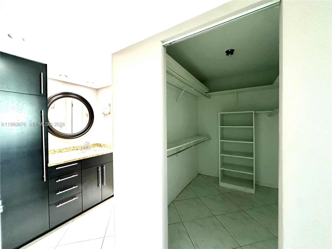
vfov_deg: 85.7
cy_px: 124
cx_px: 166
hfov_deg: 102.1
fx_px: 134
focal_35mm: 14
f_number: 2.2
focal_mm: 2.22
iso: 640
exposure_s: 1/60
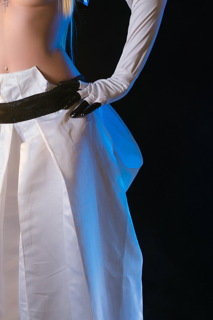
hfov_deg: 15.2
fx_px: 787
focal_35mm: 89
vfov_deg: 22.7
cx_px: 20
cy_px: 72
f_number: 5
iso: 400
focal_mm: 48.4
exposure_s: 1/100
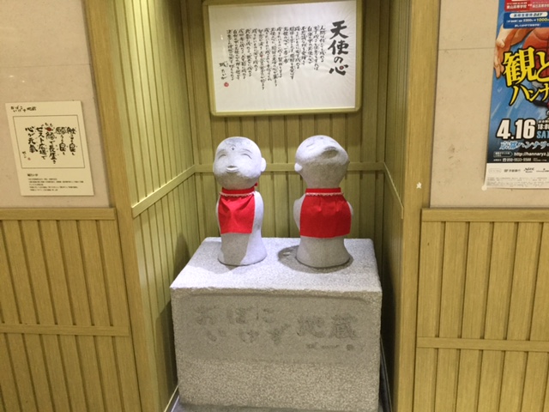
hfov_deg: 58.4
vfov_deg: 45.4
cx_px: 274
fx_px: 492
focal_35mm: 31
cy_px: 206
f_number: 2.4
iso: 100
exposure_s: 1/30
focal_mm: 3.3
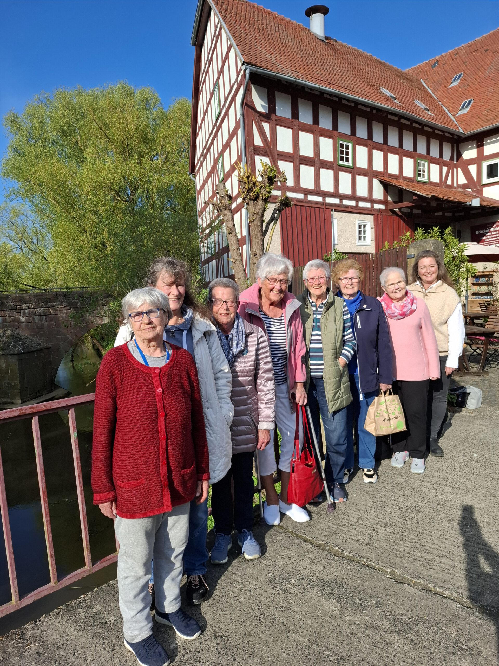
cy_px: 333
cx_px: 250
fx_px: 442
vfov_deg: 73.9
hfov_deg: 58.9
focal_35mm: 23
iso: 50
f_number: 1.8
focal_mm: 5.54
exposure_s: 1/1506
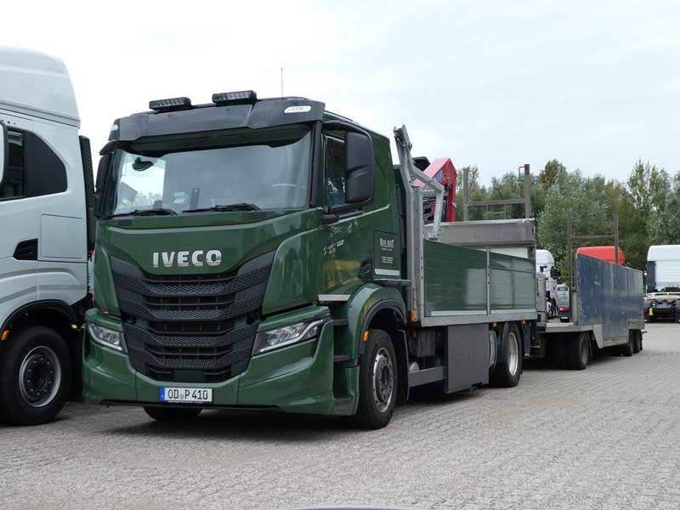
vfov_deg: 30.9
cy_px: 255
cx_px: 340
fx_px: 923
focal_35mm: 47
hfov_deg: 40.4
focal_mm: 8.4
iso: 80
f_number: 4
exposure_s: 1/125
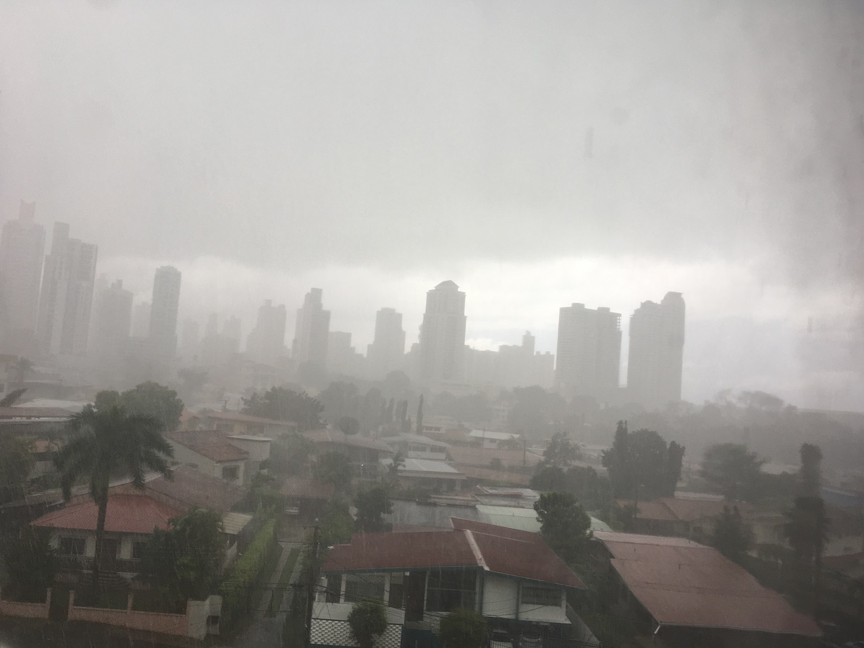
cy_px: 324
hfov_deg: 61.7
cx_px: 432
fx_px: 724
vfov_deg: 48.2
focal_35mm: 29
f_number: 2.2
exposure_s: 1/120
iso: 32
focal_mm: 4.15
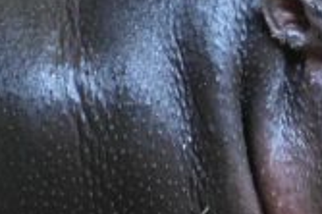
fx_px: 2770
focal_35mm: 310
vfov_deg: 4.4
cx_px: 362
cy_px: 154
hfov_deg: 6.6
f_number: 5
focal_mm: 82
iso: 12800
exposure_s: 1/6
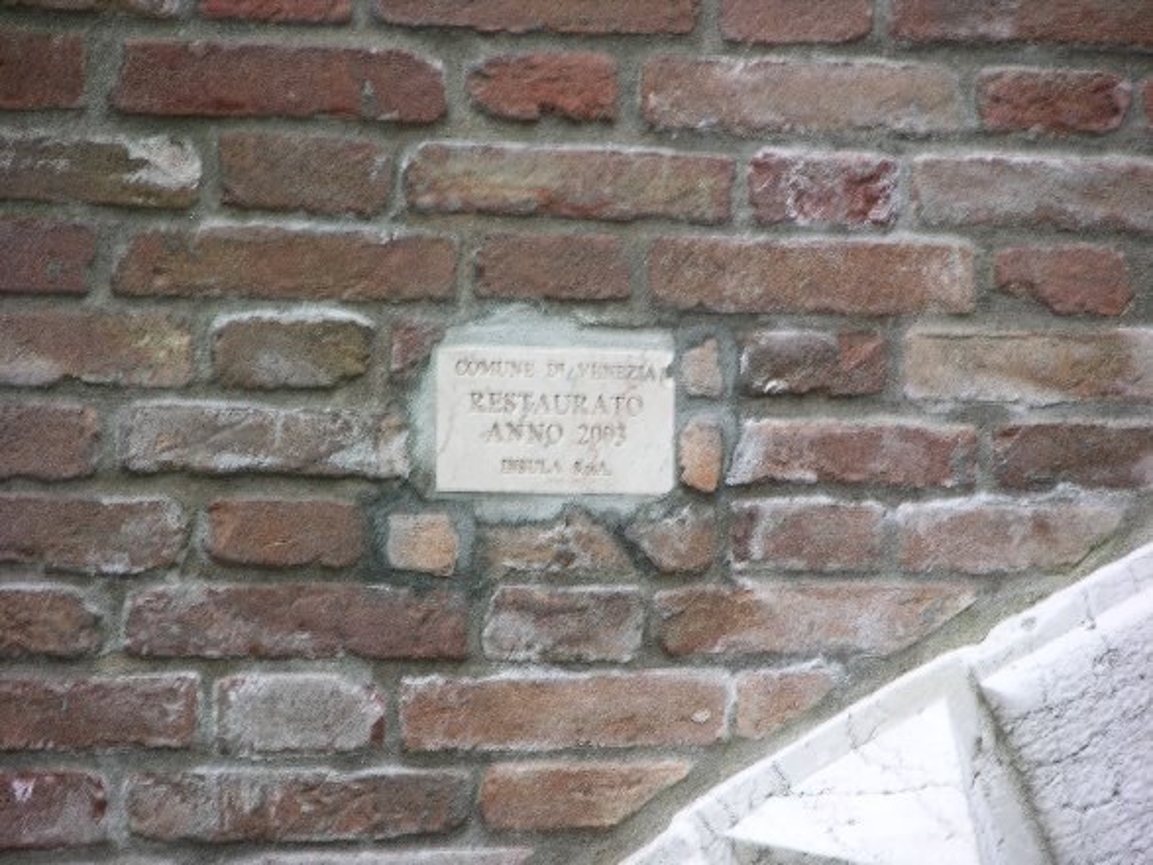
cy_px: 432
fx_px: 9324
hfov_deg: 7.1
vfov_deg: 5.3
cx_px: 576
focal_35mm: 280
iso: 50
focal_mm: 71.2
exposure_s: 1/15.4
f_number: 4.2
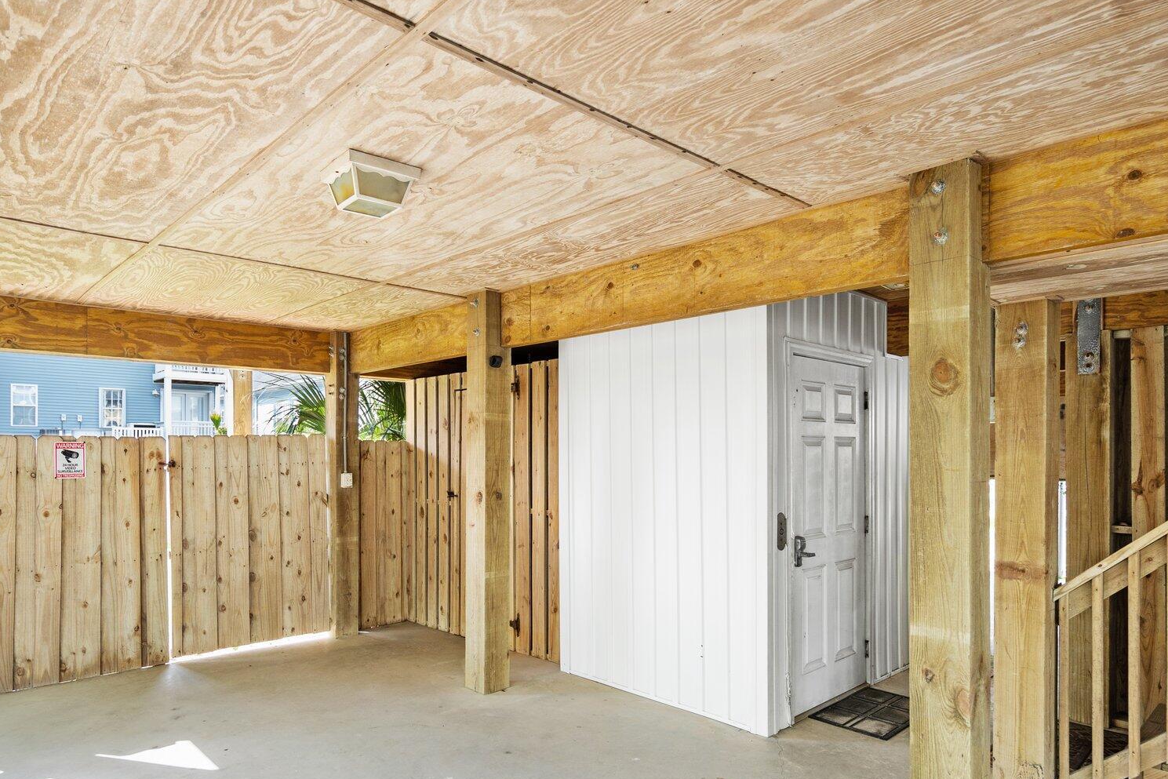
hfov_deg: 78.6
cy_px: 446
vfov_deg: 57.0
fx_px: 714
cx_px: 577
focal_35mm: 22
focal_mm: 16
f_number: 4
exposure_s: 1/125
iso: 200
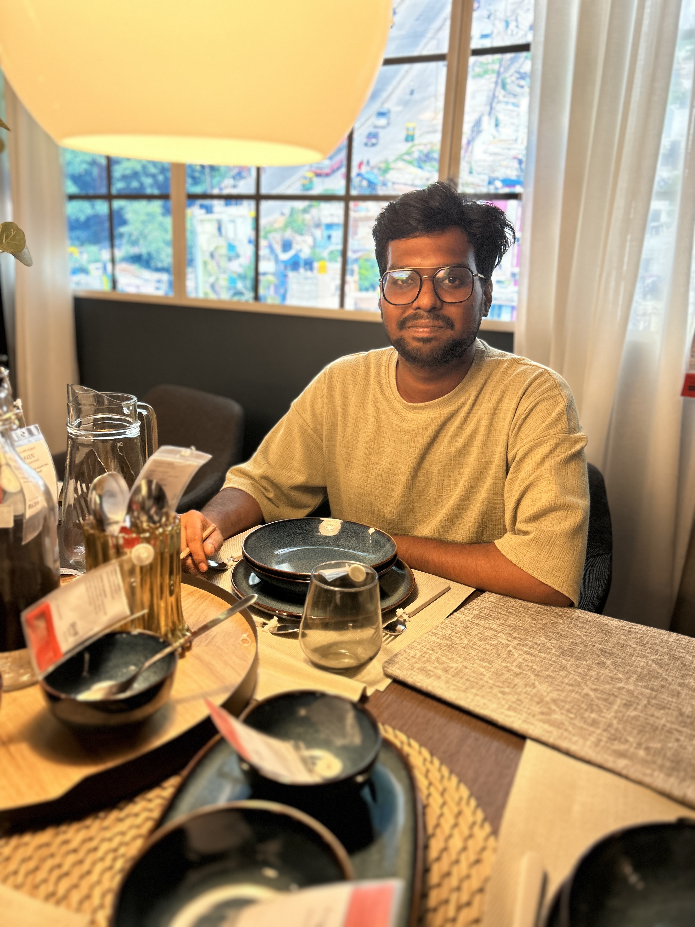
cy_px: 464
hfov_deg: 53.1
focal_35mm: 26
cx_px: 348
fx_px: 696
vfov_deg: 67.3
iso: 100
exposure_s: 1/100
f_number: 1.5
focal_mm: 5.7
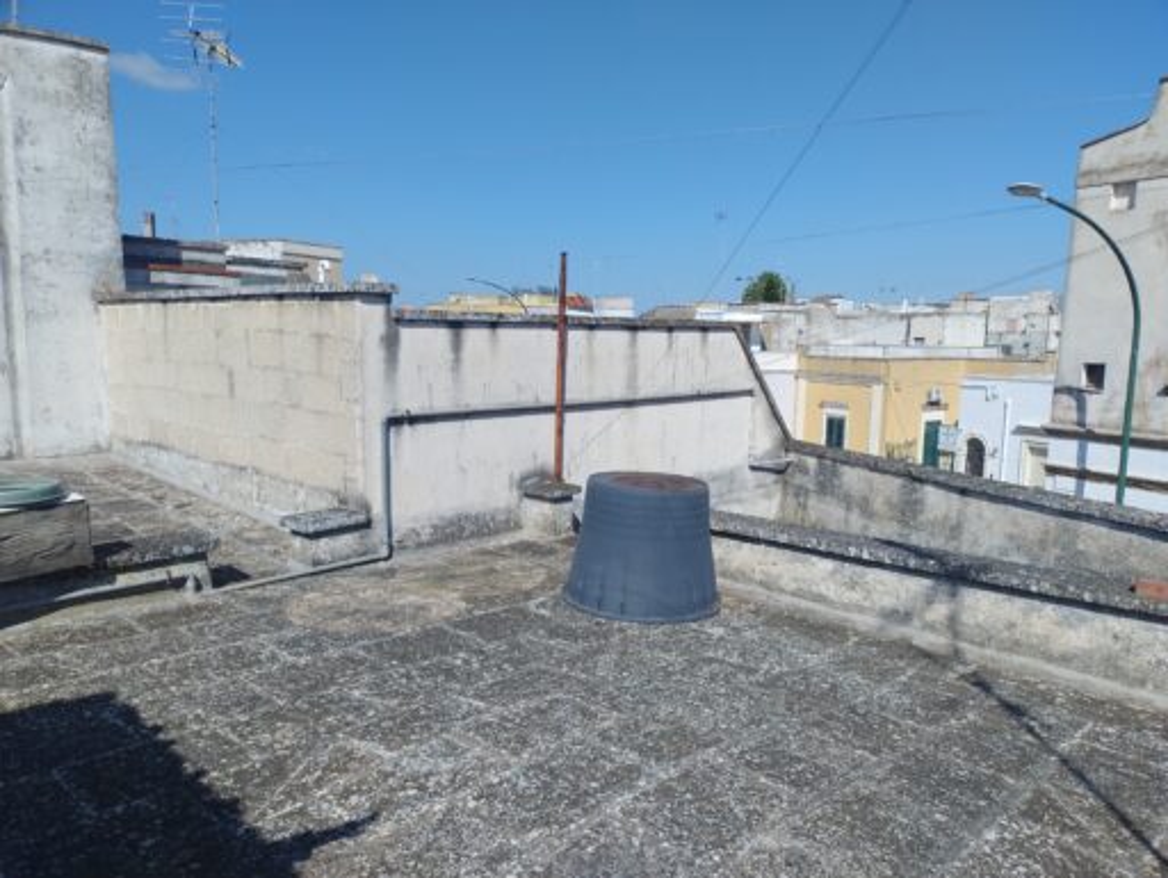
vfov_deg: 55.0
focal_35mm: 25
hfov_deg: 69.3
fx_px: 844
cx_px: 584
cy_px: 439
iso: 100
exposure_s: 1/1057
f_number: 1.7
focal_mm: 4.71
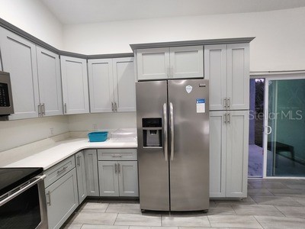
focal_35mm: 13
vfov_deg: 89.9
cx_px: 152
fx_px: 115
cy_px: 114
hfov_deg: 106.2
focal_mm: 1.7
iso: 400
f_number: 2.2
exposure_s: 1/60
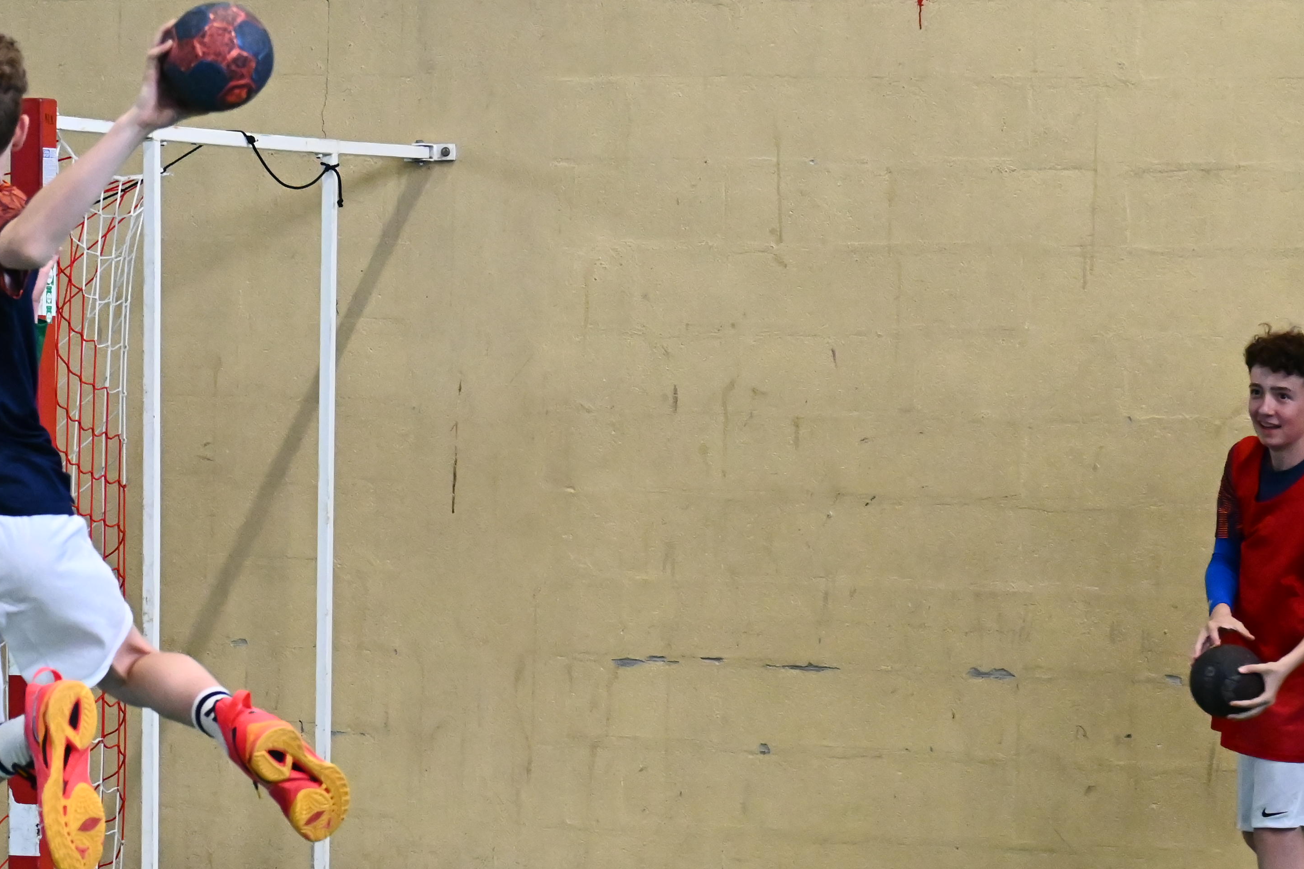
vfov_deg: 6.7
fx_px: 7460
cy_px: 623
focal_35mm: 206
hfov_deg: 9.9
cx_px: 46
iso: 4000
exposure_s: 1/500
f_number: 4.8
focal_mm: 71
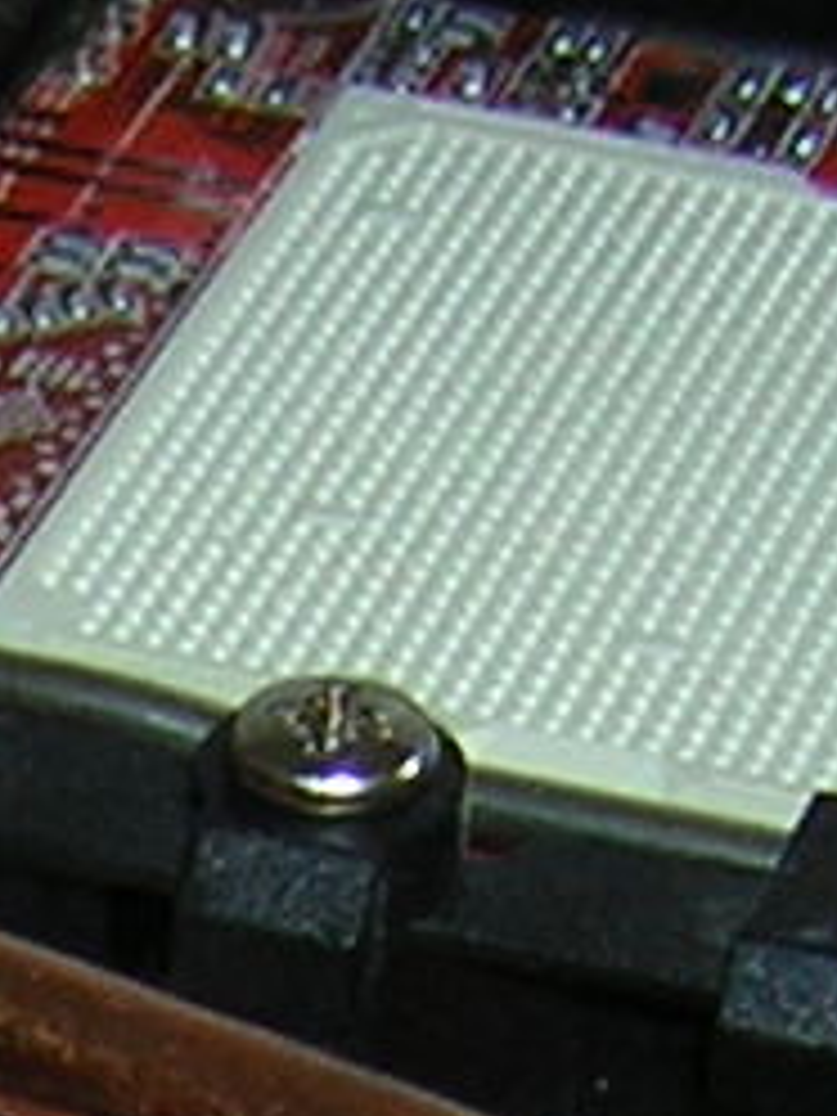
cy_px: 2048
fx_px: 7480
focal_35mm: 232
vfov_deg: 8.2
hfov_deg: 6.4
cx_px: -40
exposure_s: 1/60.1
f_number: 2.6
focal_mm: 4.7
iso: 50
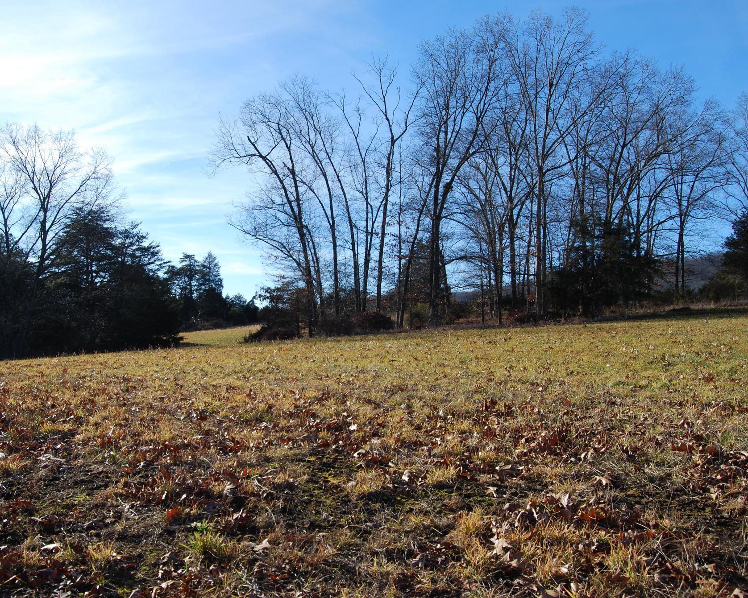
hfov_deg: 56.9
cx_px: 311
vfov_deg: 47.1
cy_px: 295
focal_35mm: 31
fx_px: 686
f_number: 8
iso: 100
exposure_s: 1/200
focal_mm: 18
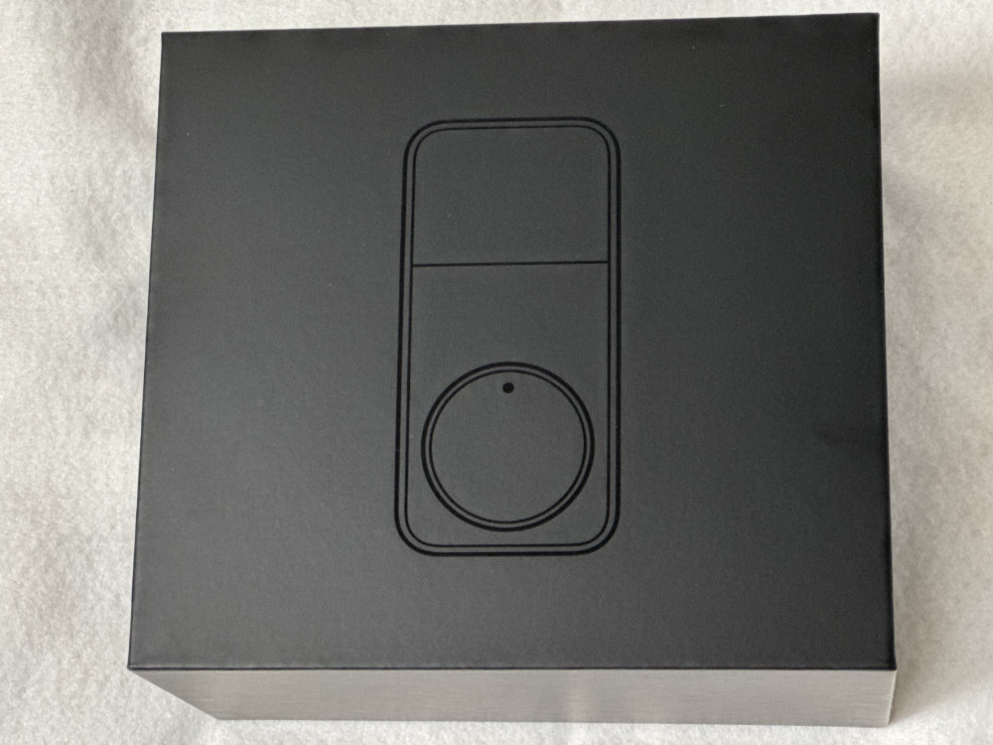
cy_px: 372
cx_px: 496
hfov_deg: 25.3
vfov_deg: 19.1
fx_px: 2209
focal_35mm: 77
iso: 320
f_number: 2.8
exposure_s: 1/39
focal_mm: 9
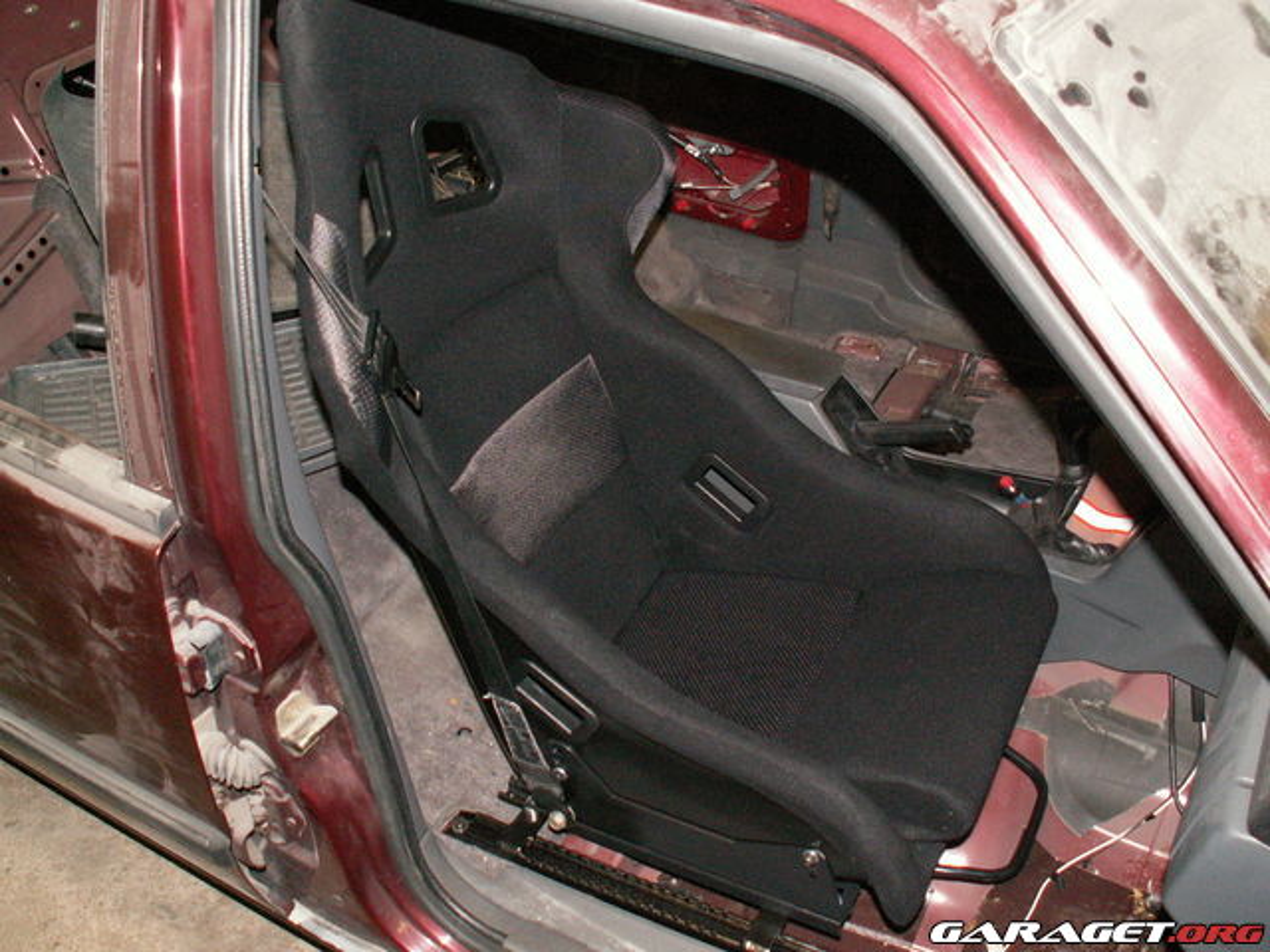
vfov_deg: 40.7
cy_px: 476
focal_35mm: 35
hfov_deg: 52.6
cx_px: 635
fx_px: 1284
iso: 160
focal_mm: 5.86
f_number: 2.8
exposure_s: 1/40
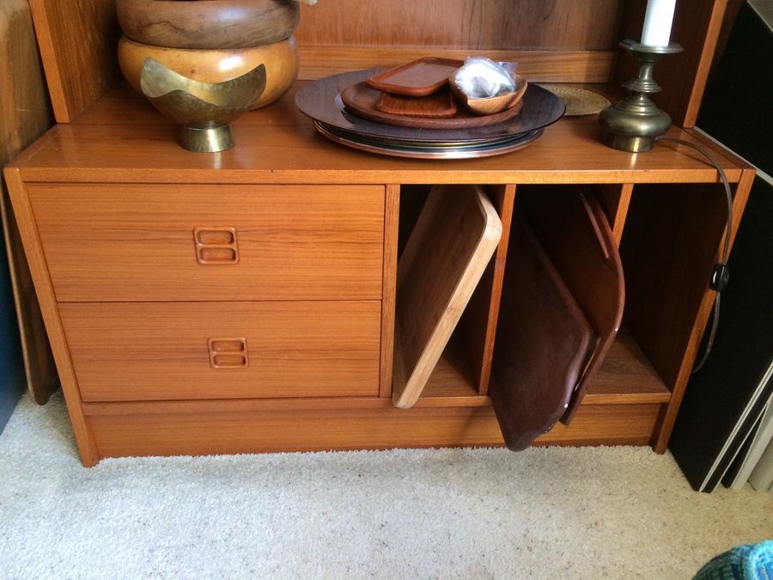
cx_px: 386
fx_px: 670
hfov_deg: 60.0
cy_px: 290
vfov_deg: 46.8
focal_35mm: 30
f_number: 2.2
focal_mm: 4.12
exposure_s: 1/30
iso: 200
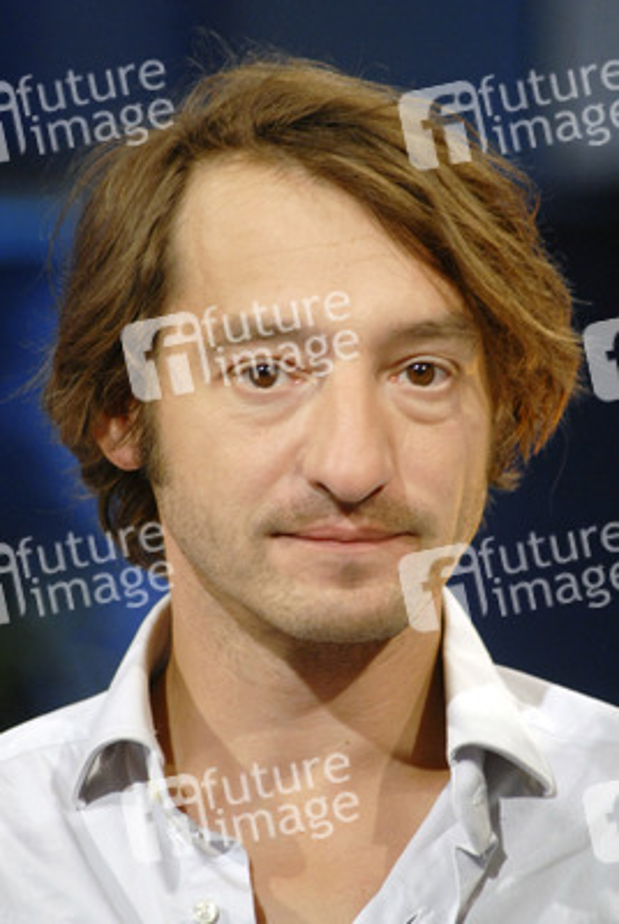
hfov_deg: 3.1
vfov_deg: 4.6
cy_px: 462
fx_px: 11565
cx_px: 310
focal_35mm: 450
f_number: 5.6
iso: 800
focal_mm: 300
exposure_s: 1/100
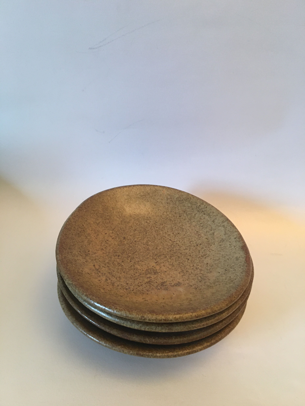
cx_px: 152
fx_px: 341
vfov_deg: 61.7
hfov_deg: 48.2
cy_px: 203
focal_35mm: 29
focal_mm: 4.15
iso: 200
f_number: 2.2
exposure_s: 1/33
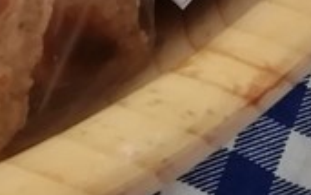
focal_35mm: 174
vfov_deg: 6.9
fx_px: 1475
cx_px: 184
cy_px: -350
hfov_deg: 12.0
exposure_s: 1/364
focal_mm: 3.46
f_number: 2.2
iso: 50
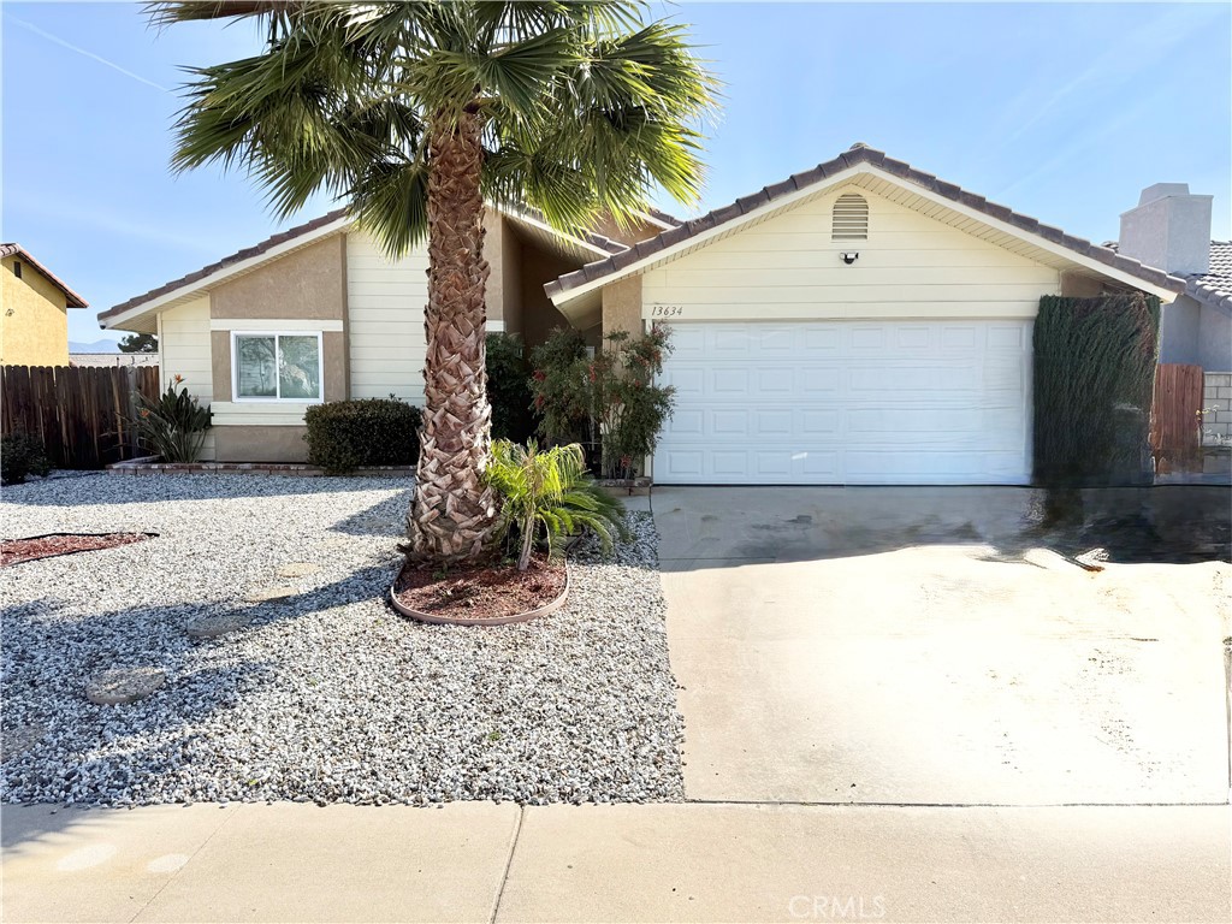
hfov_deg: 71.6
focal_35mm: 24
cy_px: 462
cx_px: 616
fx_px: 854
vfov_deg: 56.8
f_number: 1.78
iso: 80
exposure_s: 1/4167
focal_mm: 6.76
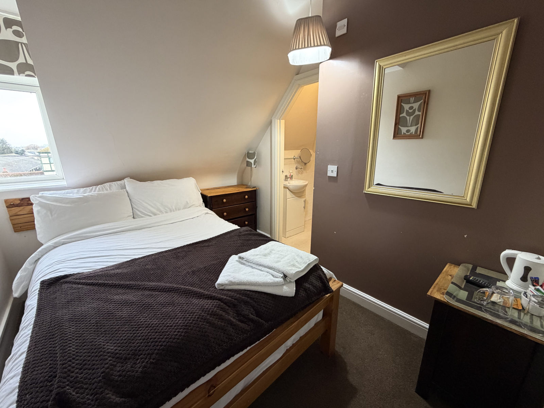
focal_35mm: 14
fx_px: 220
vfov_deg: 85.7
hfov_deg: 102.1
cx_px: 272
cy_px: 204
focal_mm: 2.22
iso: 250
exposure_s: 1/50
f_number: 2.2
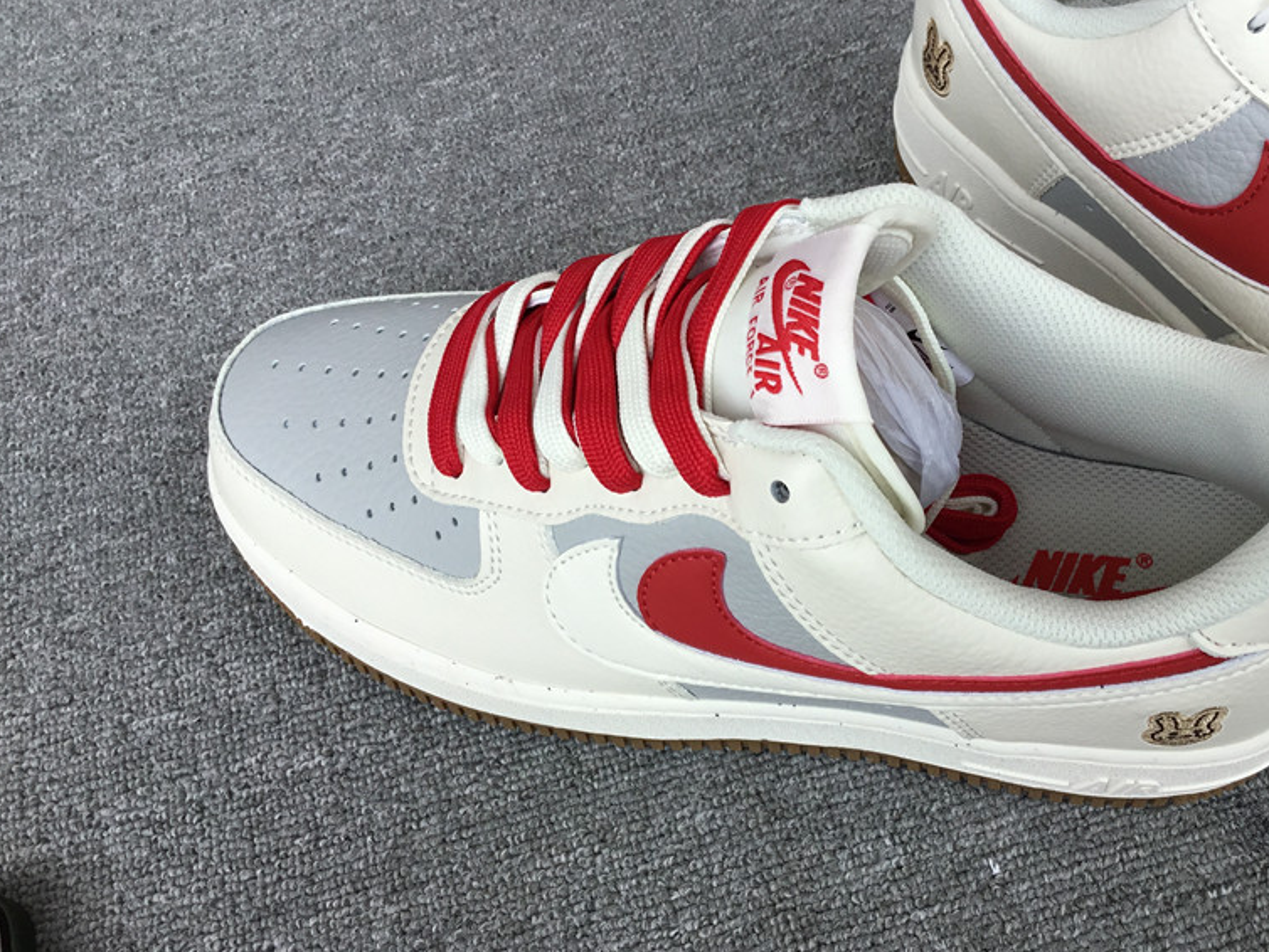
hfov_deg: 49.9
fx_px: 1357
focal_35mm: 37
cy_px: 484
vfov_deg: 38.7
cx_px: 749
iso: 25
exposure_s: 1/503
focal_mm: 3.3
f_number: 2.4
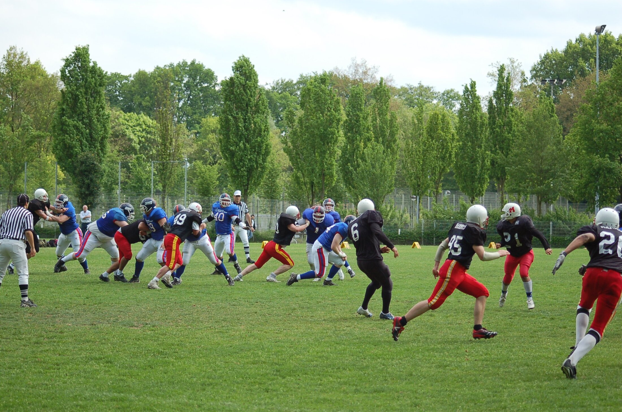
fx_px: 1811
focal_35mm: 105
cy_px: 206
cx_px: 311
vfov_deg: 13.0
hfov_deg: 19.5
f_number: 4
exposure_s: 1/1000
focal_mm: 70
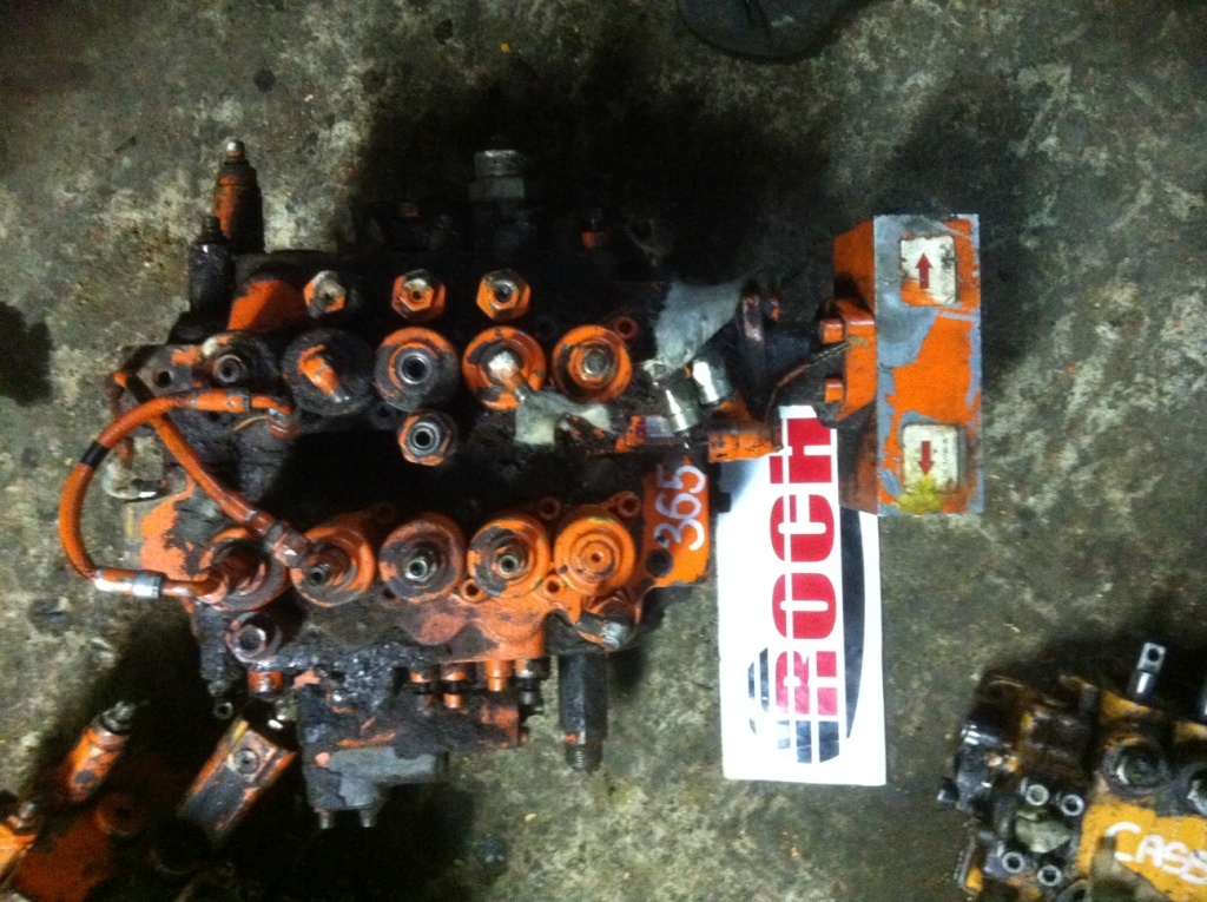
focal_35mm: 35
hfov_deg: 52.7
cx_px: 604
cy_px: 451
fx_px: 1219
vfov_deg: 40.6
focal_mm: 3.85
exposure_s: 1/17
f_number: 2.8
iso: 1000
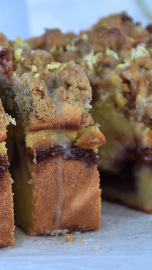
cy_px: 135
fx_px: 1439
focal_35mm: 201
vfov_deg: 10.7
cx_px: 21
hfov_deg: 6.0
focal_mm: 85
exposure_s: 1/50
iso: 200
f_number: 6.3
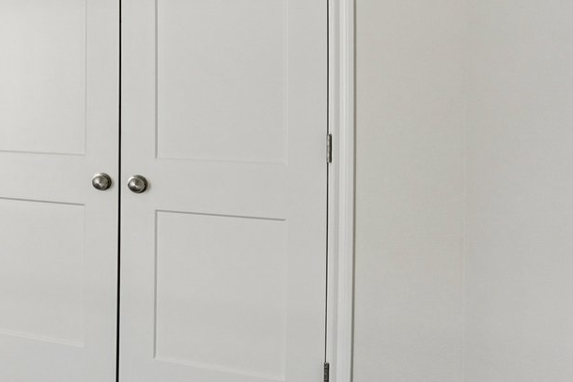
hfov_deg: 27.9
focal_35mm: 47
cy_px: 100
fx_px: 748
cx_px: -289
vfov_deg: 28.3
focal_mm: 14
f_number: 8
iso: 400
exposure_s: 1/50
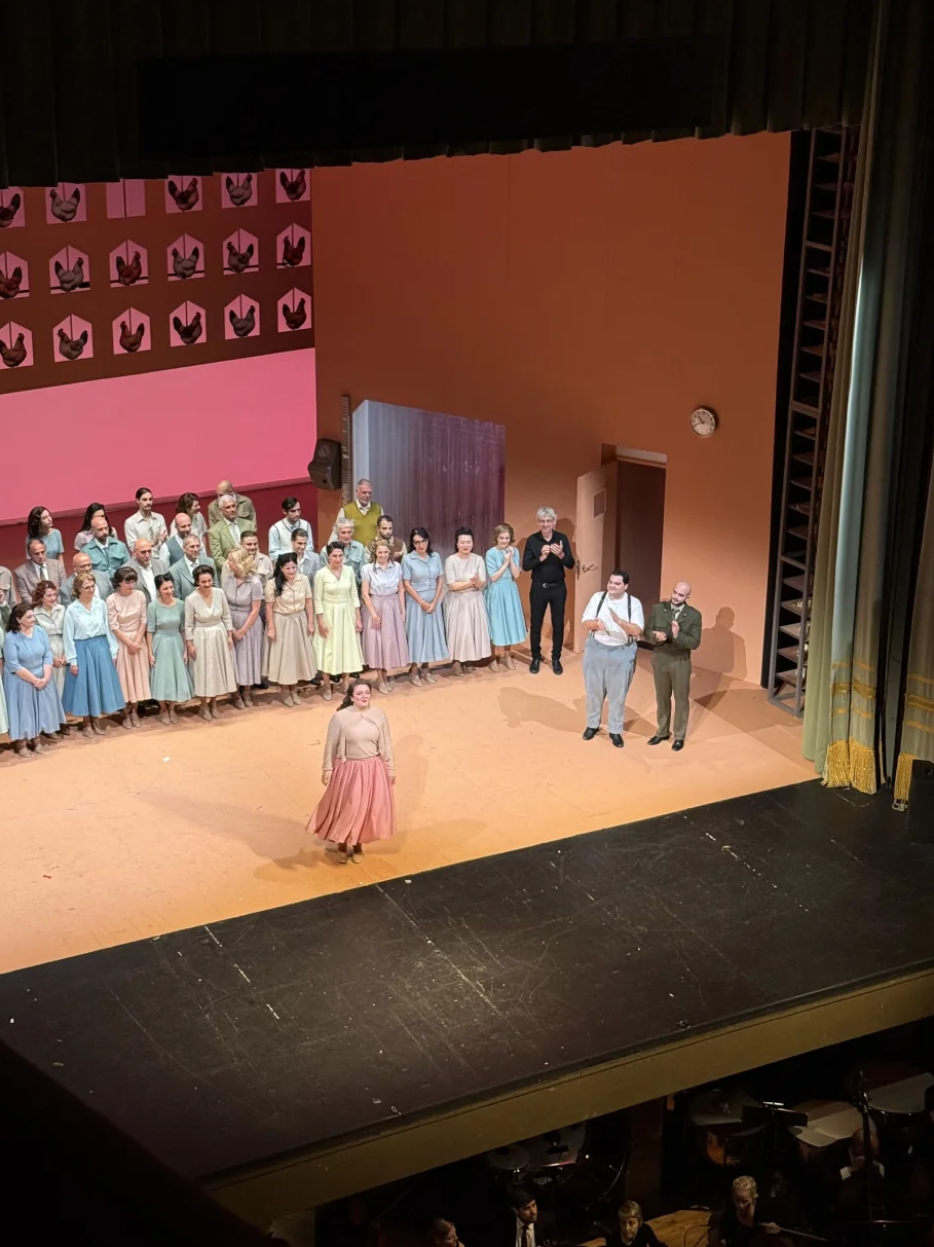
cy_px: 562
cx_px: 418
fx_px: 2052
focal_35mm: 57
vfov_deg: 33.8
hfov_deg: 25.6
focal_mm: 6.76
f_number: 1.78
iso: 160
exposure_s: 1/99
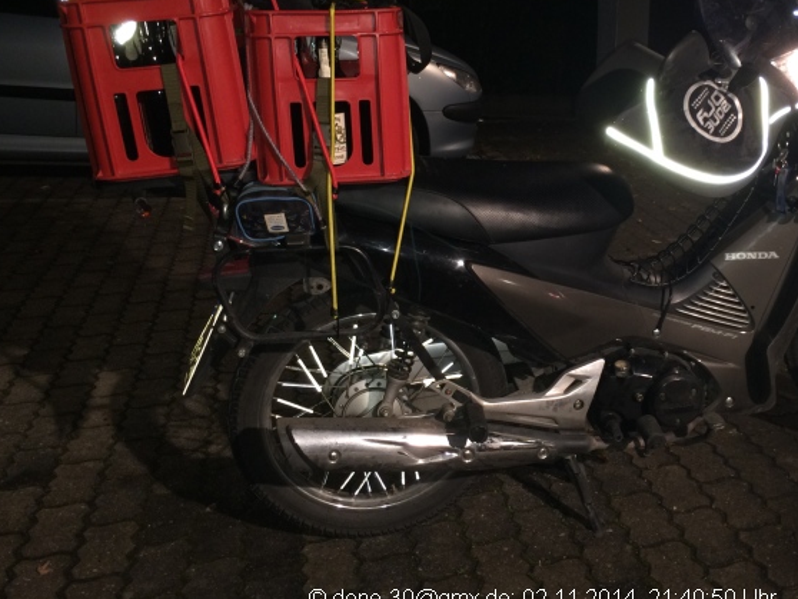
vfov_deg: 33.3
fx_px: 992
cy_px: 202
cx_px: 529
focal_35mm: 43
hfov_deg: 43.3
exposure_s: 1/16
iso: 100
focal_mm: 4.12
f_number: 2.2
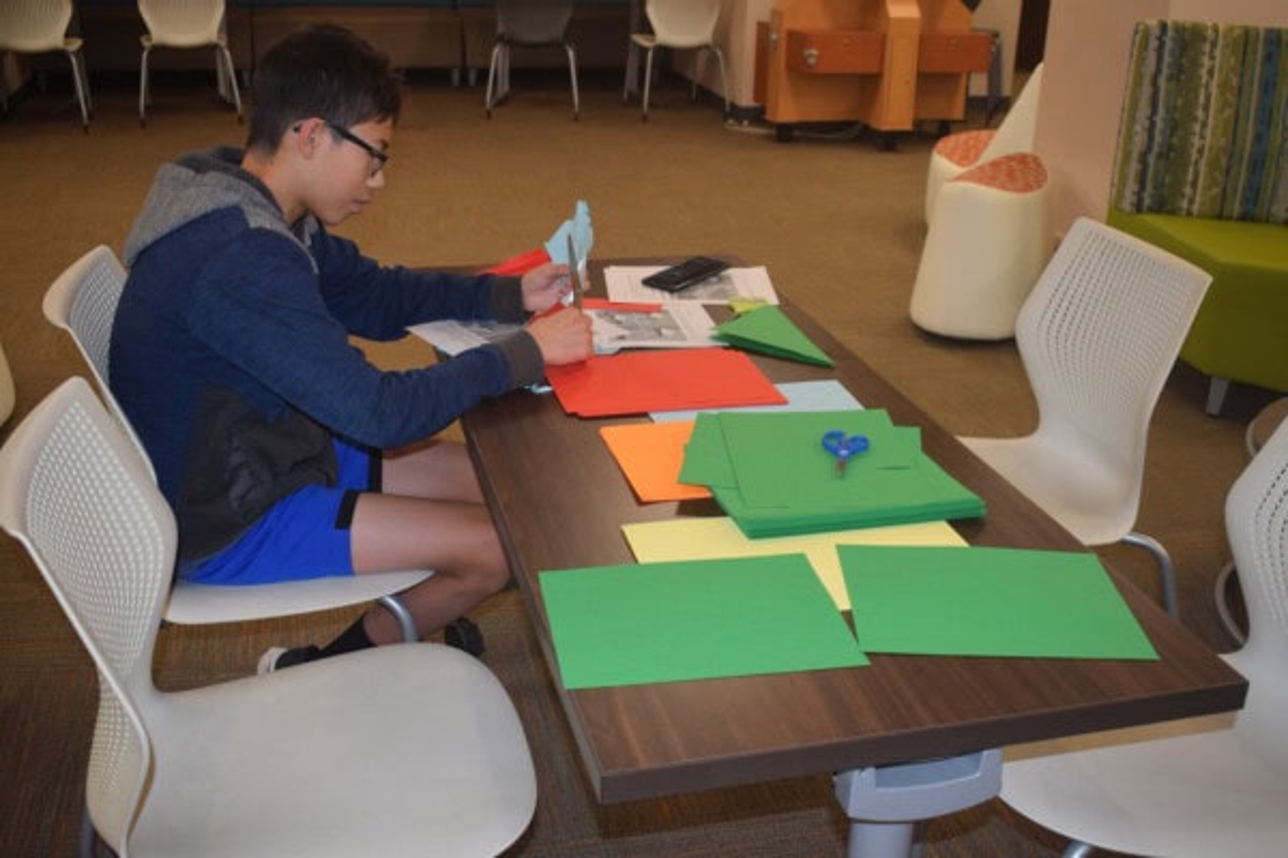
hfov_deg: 51.3
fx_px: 1342
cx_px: 644
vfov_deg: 35.5
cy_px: 429
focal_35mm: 38
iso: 800
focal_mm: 25
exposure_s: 1/100
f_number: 5
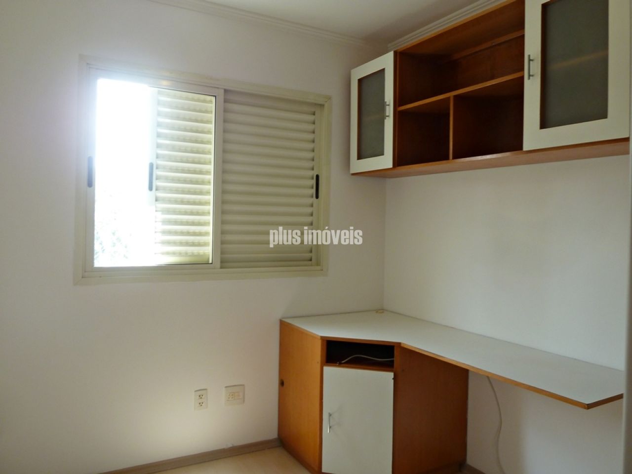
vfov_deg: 51.4
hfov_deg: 65.3
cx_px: 316
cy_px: 237
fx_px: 493
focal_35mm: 27
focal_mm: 4.4
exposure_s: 1/30
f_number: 3.3
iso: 80
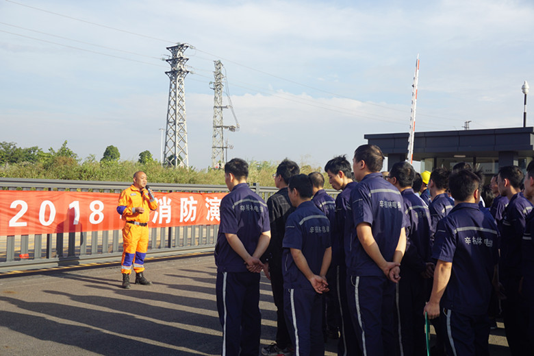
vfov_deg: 33.0
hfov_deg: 48.0
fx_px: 600
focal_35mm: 40
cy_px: 178
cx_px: 267
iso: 100
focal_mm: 27
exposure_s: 1/100
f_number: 10
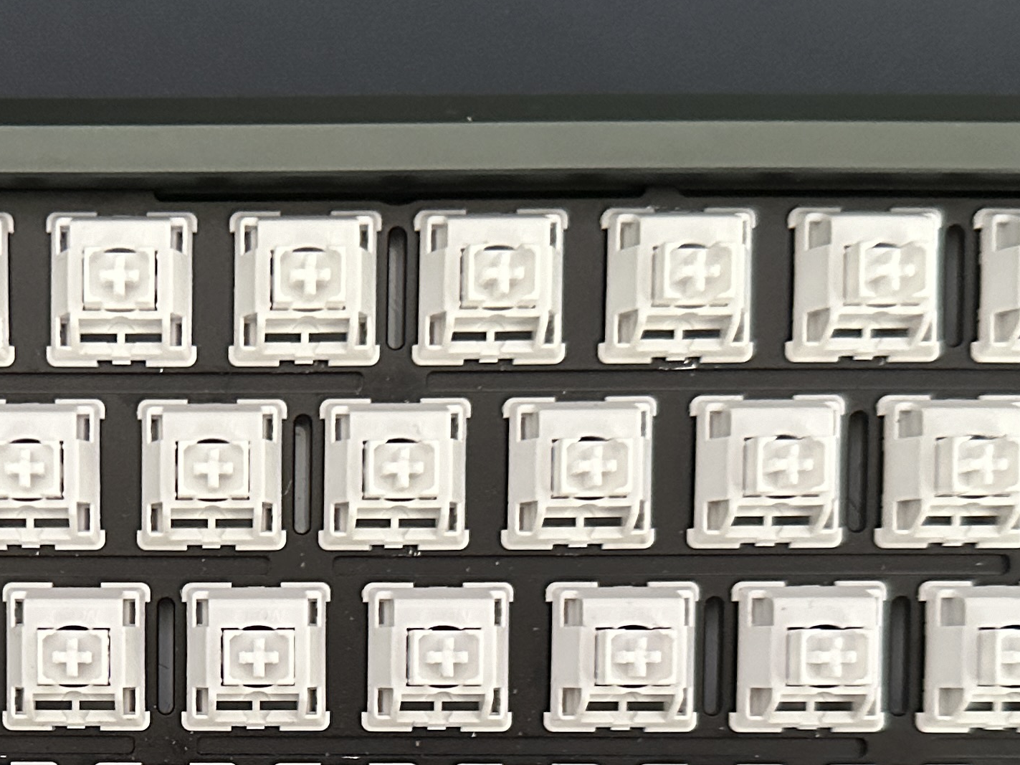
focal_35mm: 68
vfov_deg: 20.9
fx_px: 2004
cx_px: 140
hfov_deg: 27.7
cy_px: 765
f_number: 1.78
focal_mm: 6.86
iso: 800
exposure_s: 1/60
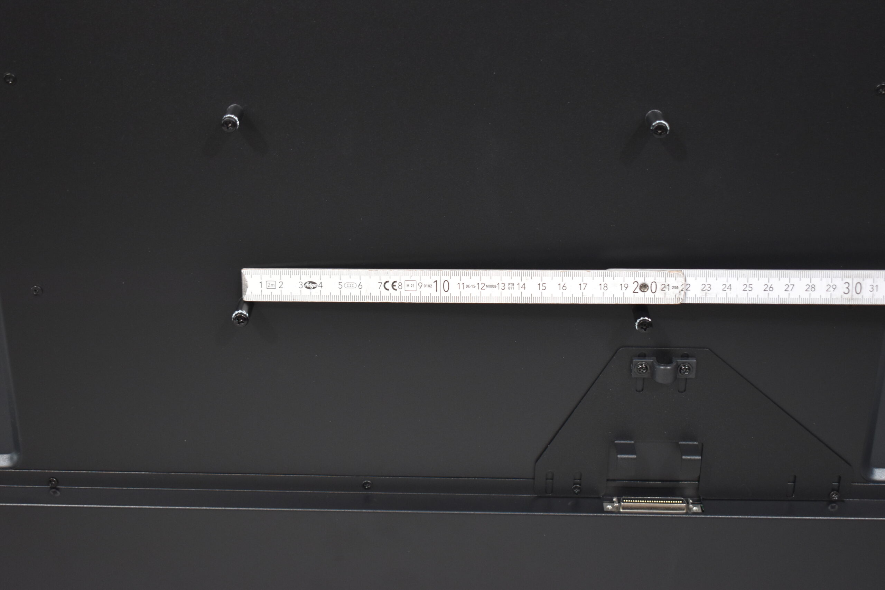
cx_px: 442
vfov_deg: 25.8
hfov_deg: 37.8
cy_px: 295
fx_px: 1291
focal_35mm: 52
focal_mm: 35
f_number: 4.5
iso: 1000
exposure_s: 1/125
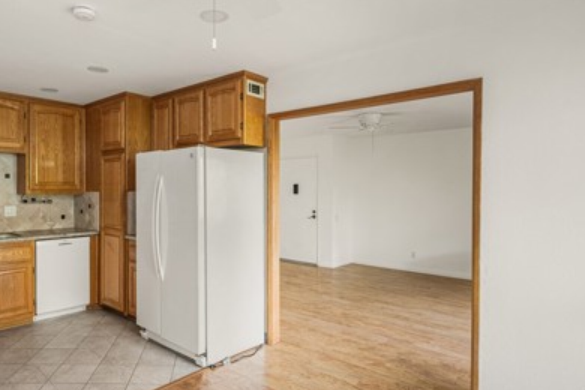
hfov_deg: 74.6
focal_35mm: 23
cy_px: 190
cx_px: 214
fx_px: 374
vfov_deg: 55.1
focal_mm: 14
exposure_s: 1/15
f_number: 6.3
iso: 100
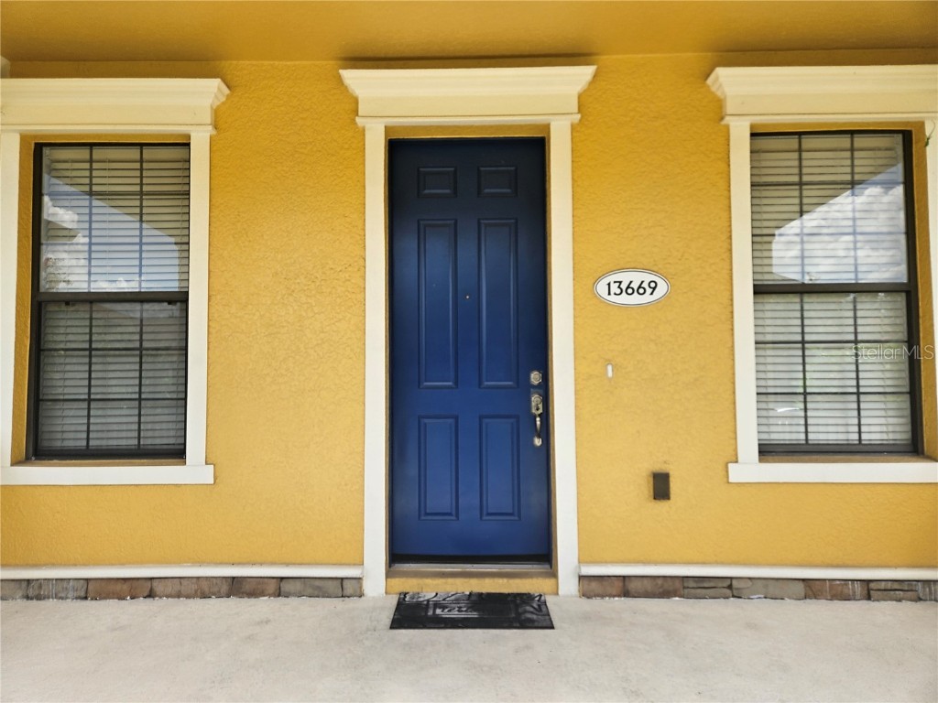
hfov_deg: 73.9
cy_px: 352
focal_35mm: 23
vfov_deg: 58.9
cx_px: 469
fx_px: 623
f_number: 1.8
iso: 25
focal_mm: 5.4
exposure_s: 1/574
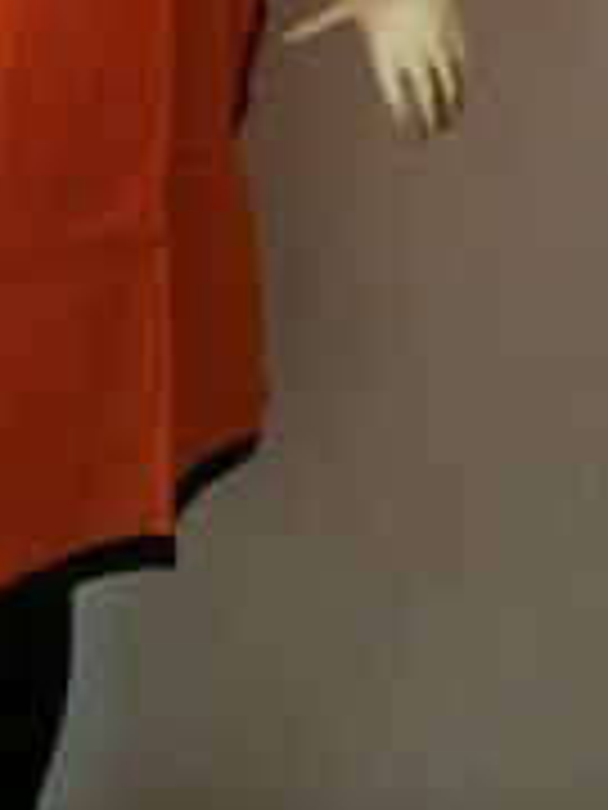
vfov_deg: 21.9
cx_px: -59
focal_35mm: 80
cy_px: -256
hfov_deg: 17.8
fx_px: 1874
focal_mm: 4.12
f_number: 2.2
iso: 320
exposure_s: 1/33
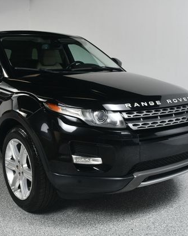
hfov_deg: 31.2
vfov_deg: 38.8
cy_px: 121
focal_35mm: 48
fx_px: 334
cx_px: 67
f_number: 10
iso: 100
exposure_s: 1/160
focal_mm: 22
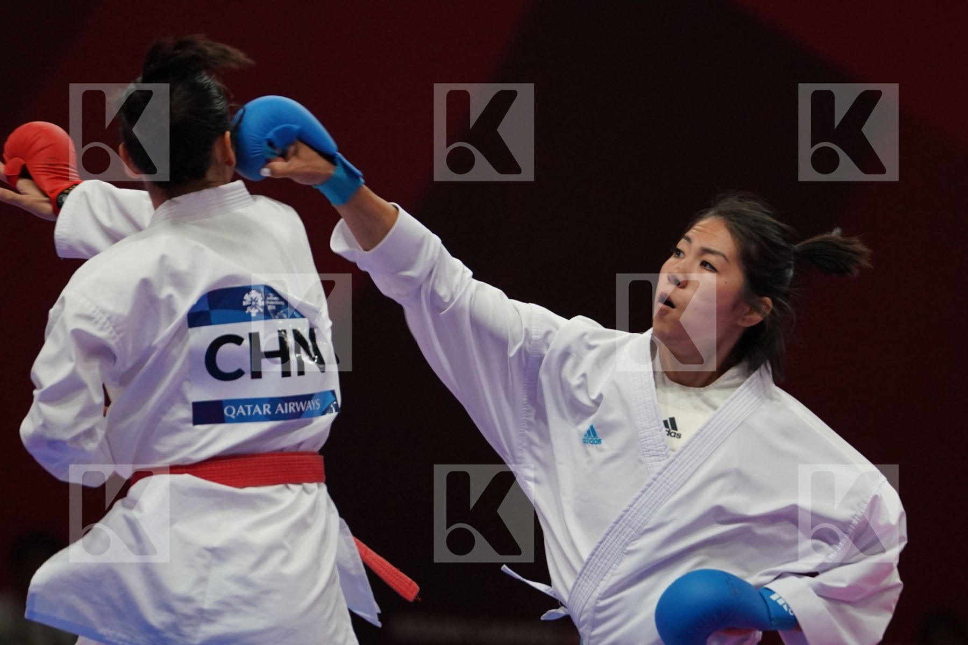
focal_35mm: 414
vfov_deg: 3.3
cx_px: 484
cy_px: 322
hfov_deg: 5.0
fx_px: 11131
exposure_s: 1/1000
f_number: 4
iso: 2000
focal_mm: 276
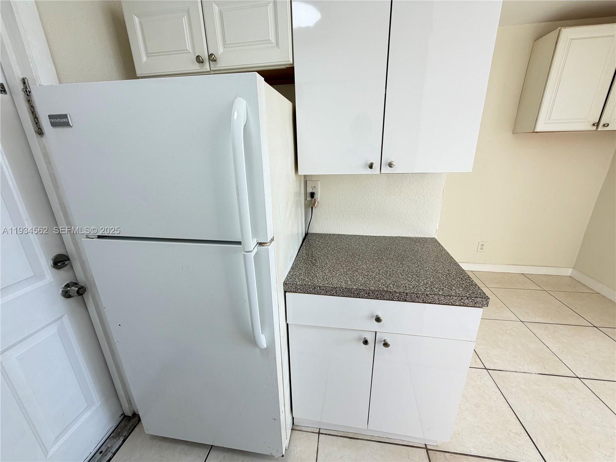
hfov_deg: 102.1
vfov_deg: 85.7
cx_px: 308
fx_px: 249
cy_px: 231
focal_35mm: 14
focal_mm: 2.22
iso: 50
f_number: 2.2
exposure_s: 1/120
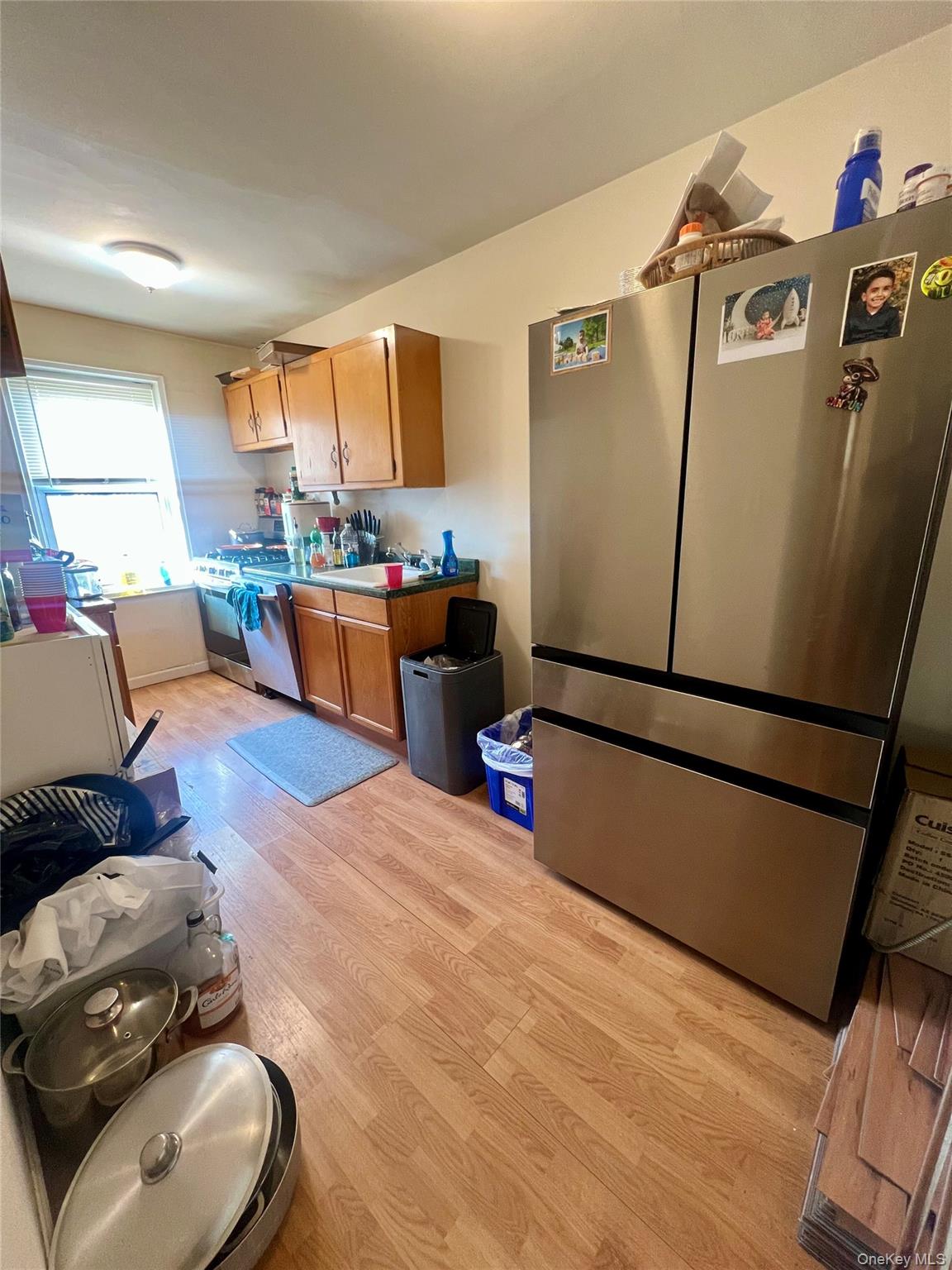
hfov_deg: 89.9
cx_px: 476
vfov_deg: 106.2
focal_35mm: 13
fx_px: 477
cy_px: 635
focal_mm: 1.57
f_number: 1.8
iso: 200
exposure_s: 1/60
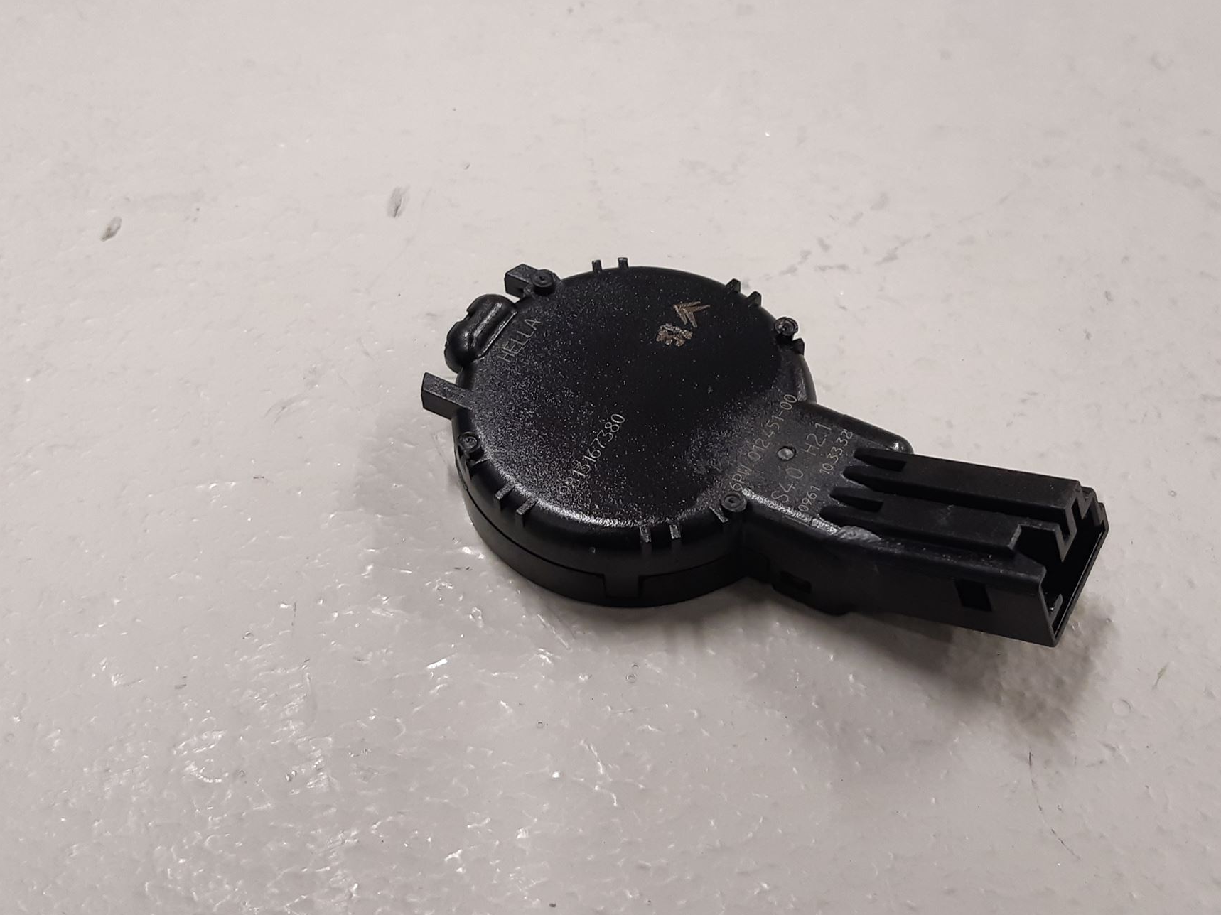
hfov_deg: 58.3
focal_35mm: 31
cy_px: 418
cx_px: 668
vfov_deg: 45.4
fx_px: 1093
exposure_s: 1/50
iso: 125
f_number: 1.7
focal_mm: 3.93
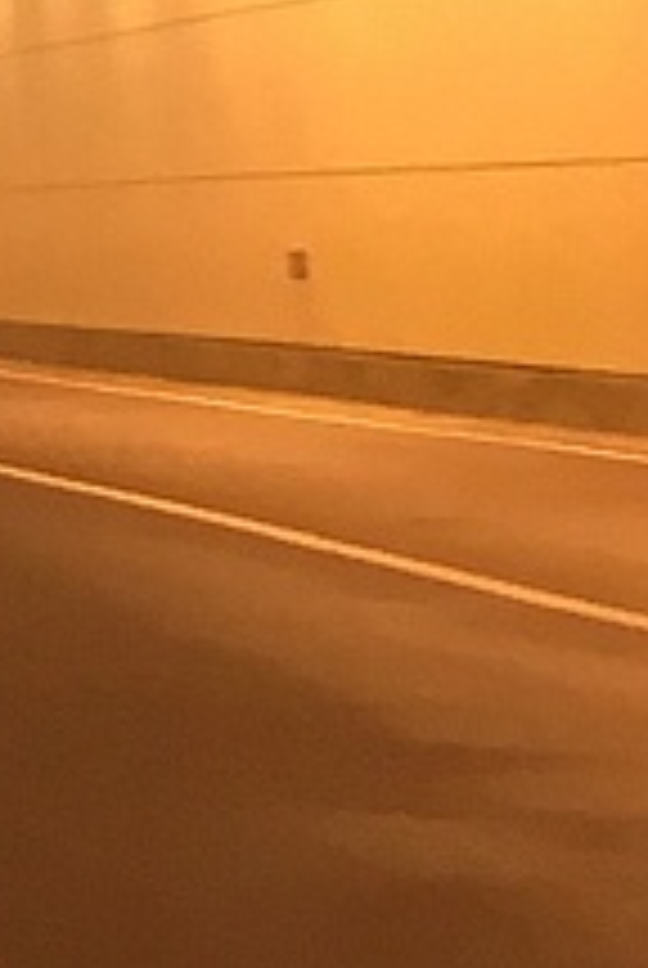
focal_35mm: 239
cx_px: -927
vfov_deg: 7.8
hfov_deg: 5.6
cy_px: -1614
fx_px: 6432
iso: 80
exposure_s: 1/33
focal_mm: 4.15
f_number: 2.2
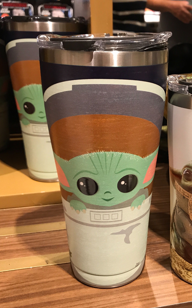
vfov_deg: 48.2
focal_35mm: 41
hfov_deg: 30.5
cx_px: 152
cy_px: 156
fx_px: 343
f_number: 1.8
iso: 40
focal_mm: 3.99
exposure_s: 1/17
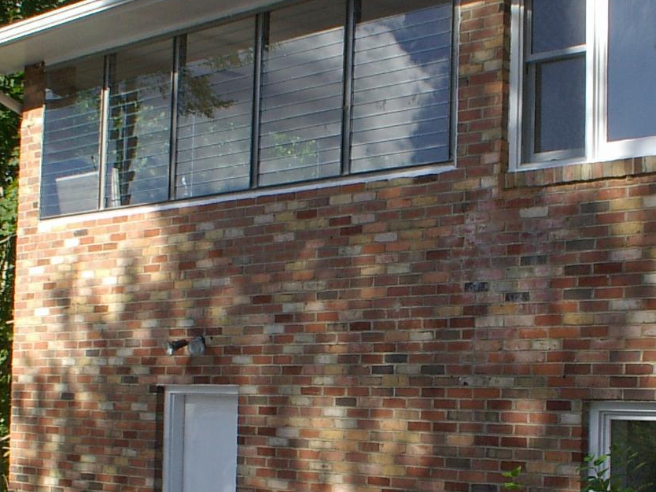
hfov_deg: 27.4
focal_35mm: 71
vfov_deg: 20.7
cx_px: 380
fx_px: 1345
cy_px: 301
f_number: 6.2
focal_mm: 5.8
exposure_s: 1/180
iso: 100
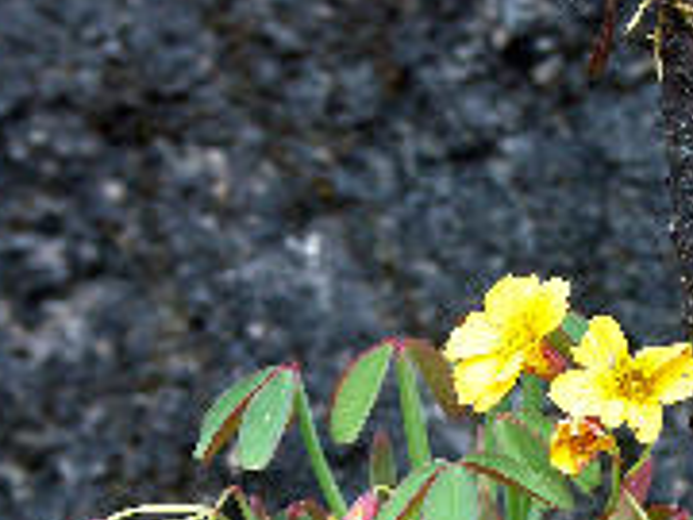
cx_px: 520
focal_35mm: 204
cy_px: 424
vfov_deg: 7.3
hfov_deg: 9.7
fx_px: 4084
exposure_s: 1/100
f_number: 4
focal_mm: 22.81
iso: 100
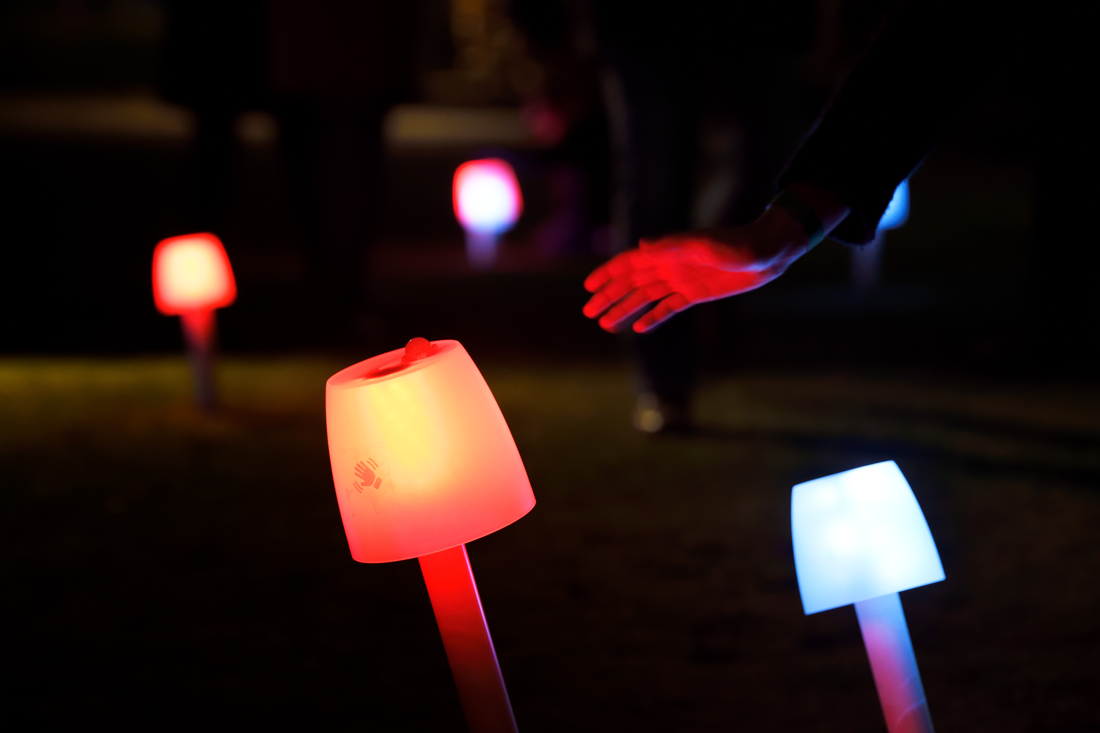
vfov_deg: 11.0
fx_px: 3819
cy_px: 366
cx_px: 550
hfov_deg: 16.4
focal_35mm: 125
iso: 800
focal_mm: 125
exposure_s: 1/10
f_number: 4
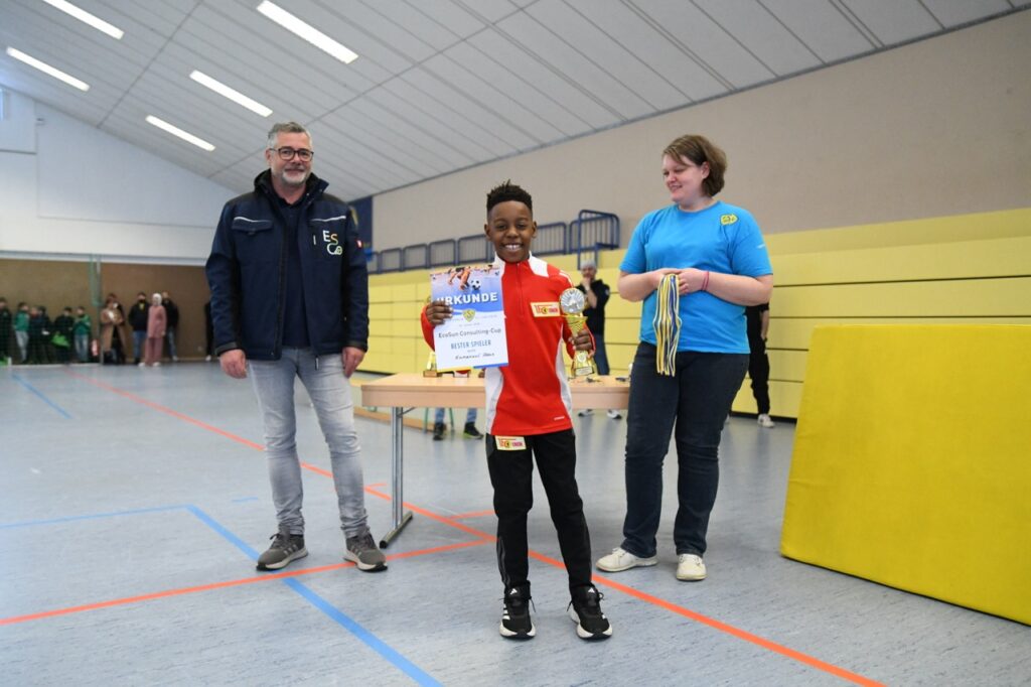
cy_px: 344
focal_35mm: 31
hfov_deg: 60.3
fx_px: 887
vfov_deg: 42.3
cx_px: 516
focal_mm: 31
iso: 8000
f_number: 2.8
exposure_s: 1/1000
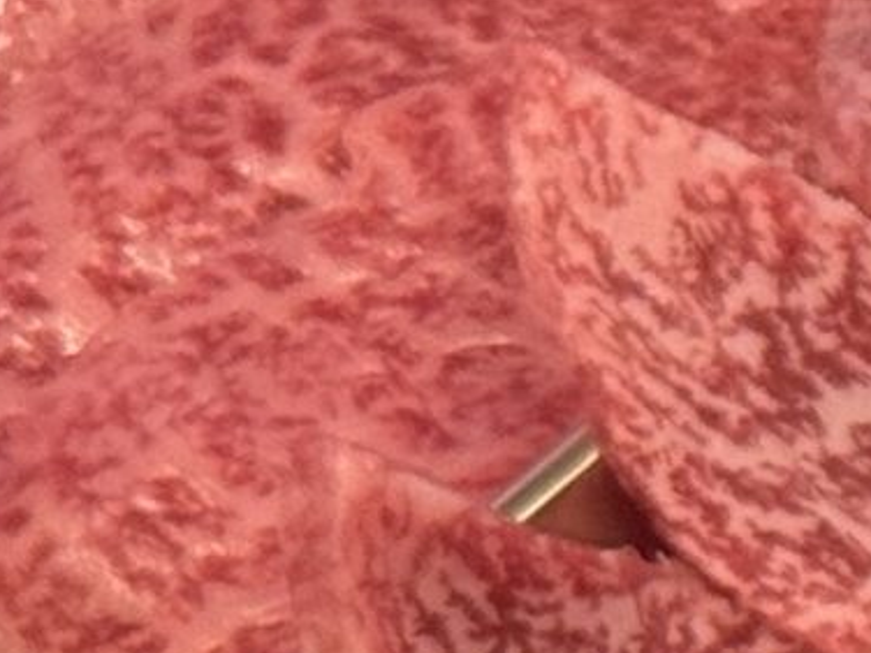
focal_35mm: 327
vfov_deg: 4.5
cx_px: 2954
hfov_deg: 5.5
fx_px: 8228
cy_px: 945
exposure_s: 1/52
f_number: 1.78
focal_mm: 6.76
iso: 100
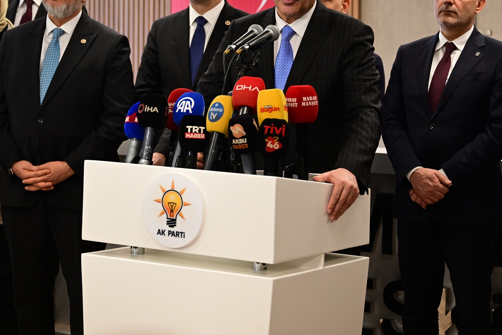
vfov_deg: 13.1
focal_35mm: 104
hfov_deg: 19.6
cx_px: 258
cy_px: 78
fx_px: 1450
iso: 800
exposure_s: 1/160
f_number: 3.5
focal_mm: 66
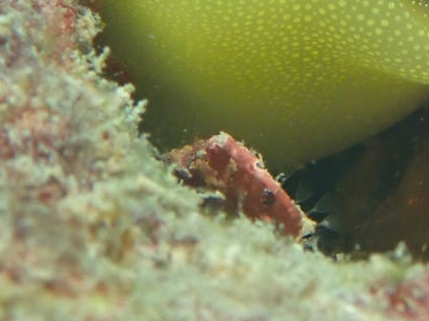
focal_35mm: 273
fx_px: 3381
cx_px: 385
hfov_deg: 7.2
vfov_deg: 5.4
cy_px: -70
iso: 400
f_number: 6.3
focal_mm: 18
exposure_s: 1/200
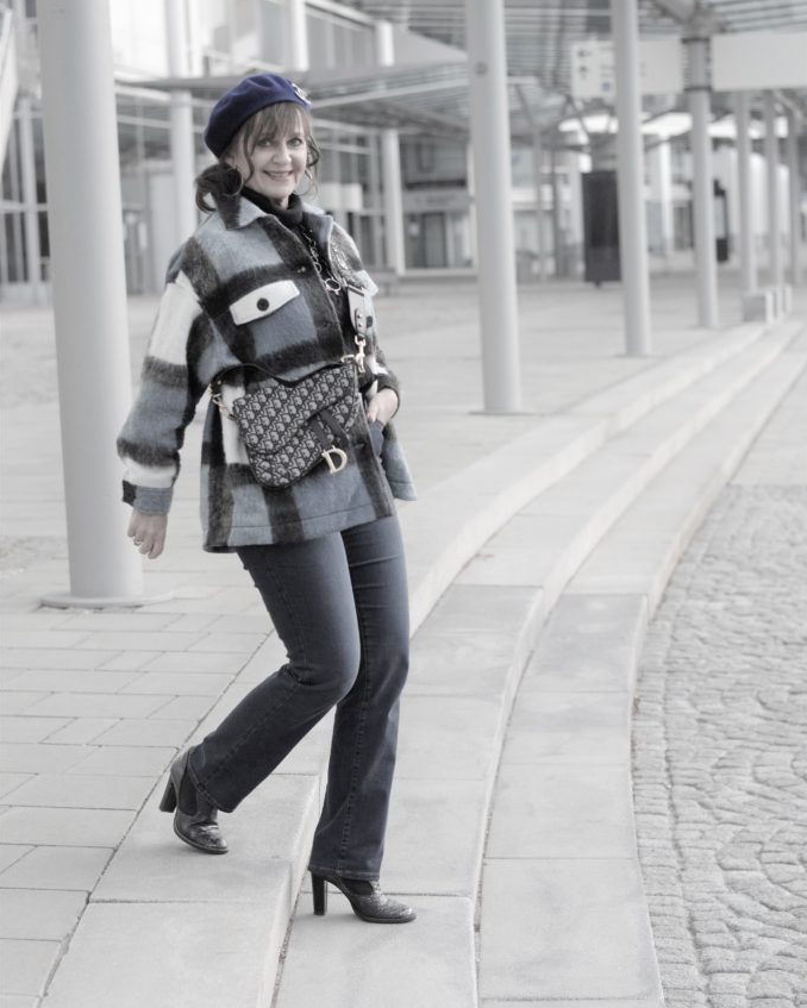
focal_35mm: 85
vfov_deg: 22.5
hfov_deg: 18.1
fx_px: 2537
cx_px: 404
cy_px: 515
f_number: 3.2
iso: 400
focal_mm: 50
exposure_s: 1/1600
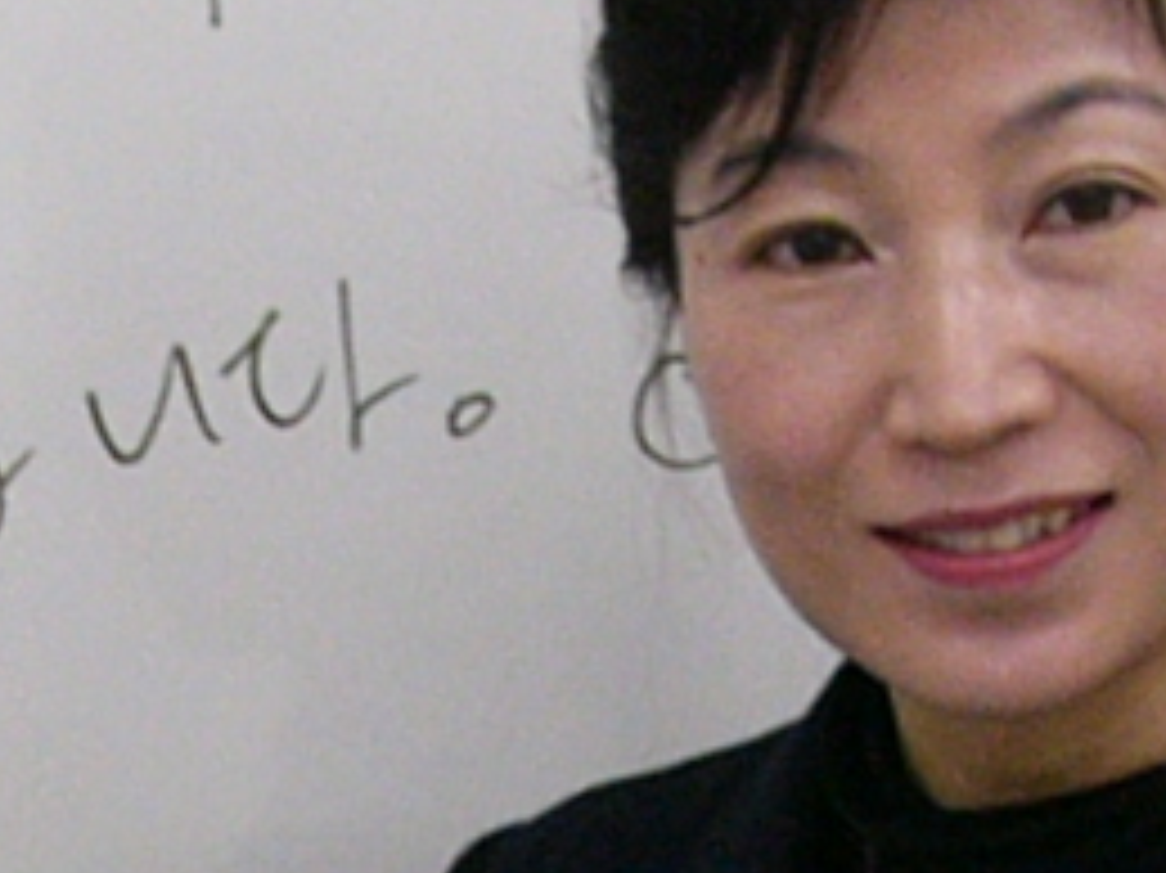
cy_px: 1431
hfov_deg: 11.4
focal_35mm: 173
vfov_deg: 8.3
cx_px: 176
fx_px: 5825
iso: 150
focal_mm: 4.6
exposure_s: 1/60
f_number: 2.8
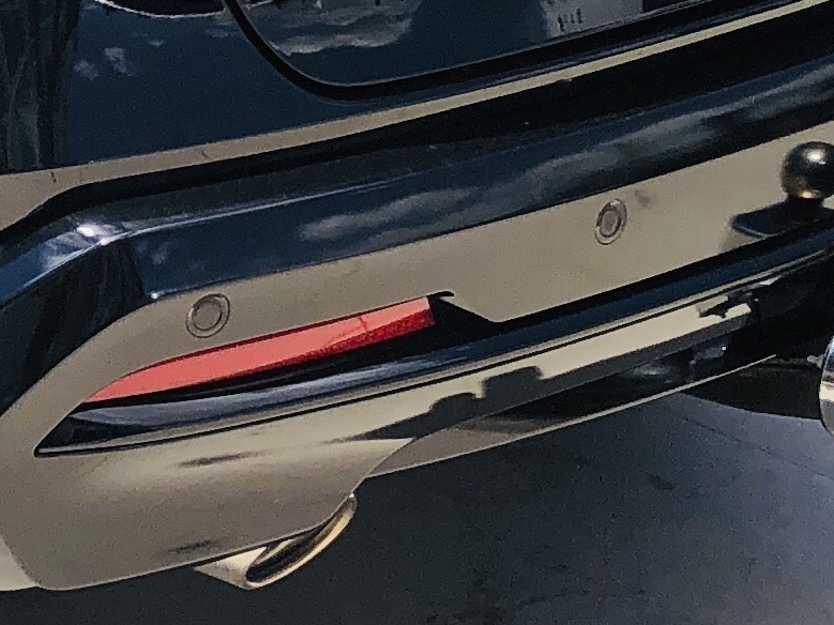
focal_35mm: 145
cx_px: -416
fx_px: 3493
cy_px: -146
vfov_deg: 10.1
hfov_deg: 12.9
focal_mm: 3.99
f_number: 1.8
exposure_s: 1/1779
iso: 20
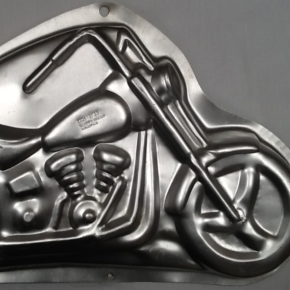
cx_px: 104
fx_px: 531
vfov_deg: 30.5
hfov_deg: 30.4
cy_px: 156
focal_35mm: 56
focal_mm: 2.03
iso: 40
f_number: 2.4
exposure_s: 1/159
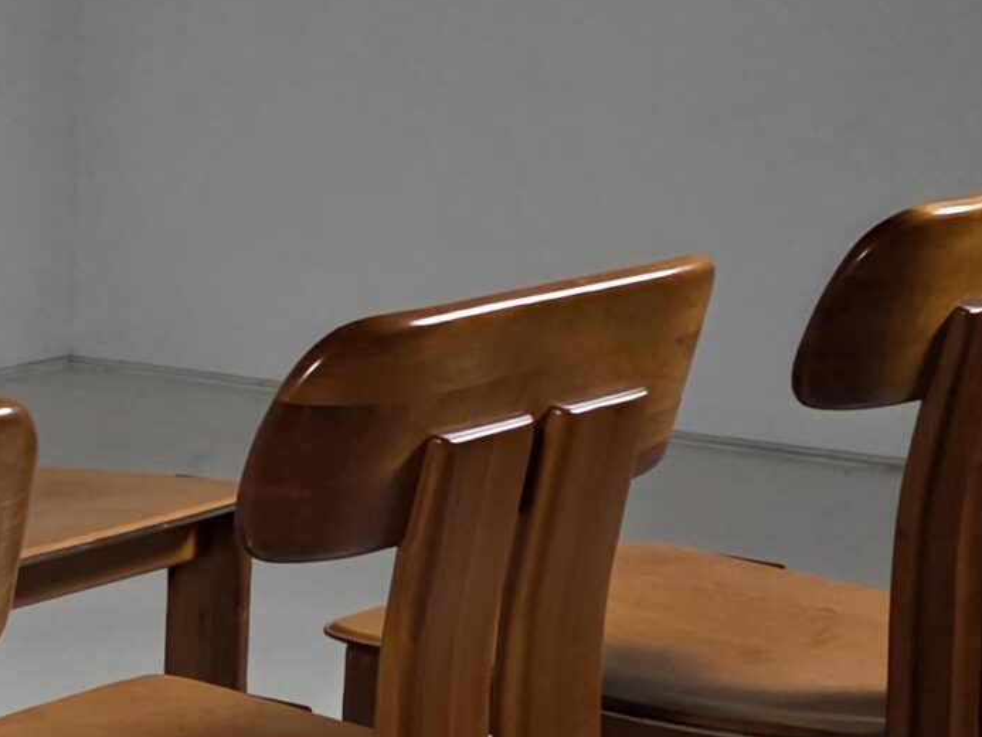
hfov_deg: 21.2
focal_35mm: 85
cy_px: 909
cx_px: -232
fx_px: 2412
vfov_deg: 16.6
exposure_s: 1/120
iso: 500
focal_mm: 6.3
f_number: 1.7
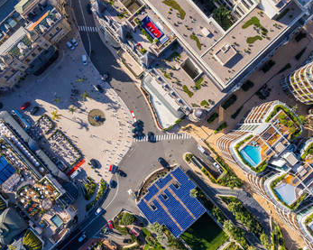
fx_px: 231
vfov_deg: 56.7
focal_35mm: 25
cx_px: 159
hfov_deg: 68.1
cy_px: 125
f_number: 2.8
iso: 100
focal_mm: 8.4
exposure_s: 1/1250
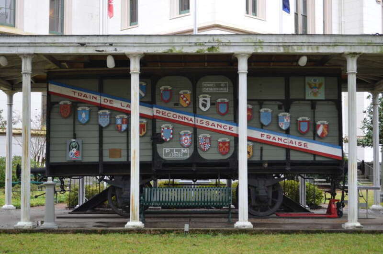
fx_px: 669
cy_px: 127
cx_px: 192
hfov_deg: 32.0
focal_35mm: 63
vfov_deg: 21.5
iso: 160
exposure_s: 1/30
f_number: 5.3
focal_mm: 42
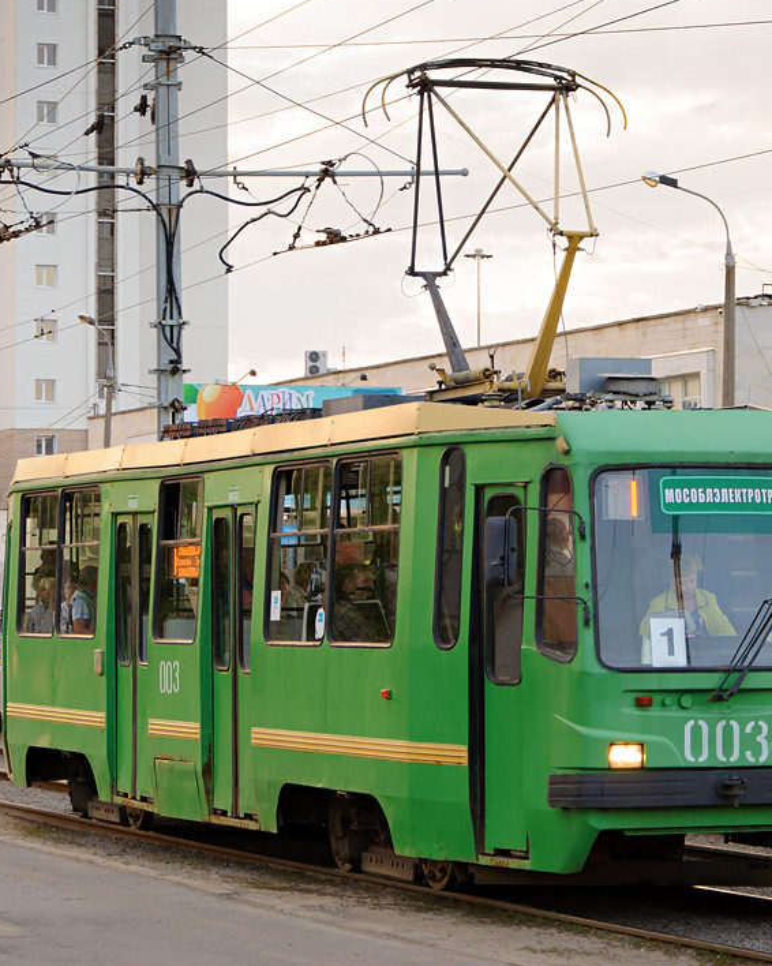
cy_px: 501
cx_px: 521
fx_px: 3543
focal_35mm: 124
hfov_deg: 12.4
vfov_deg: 15.5
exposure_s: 1/160
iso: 500
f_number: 5
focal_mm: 52
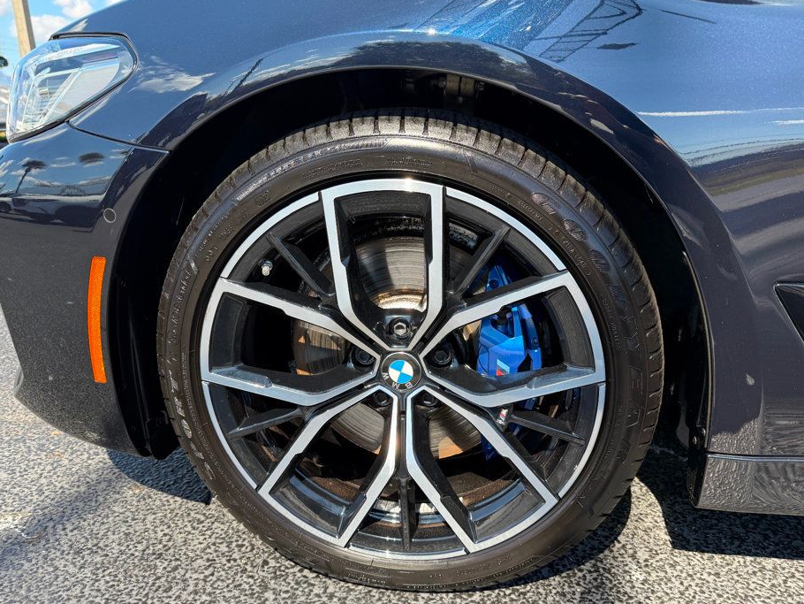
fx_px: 627
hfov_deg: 65.3
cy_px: 307
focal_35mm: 27
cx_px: 418
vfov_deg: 51.4
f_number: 1.78
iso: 100
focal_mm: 6.76
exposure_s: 1/920
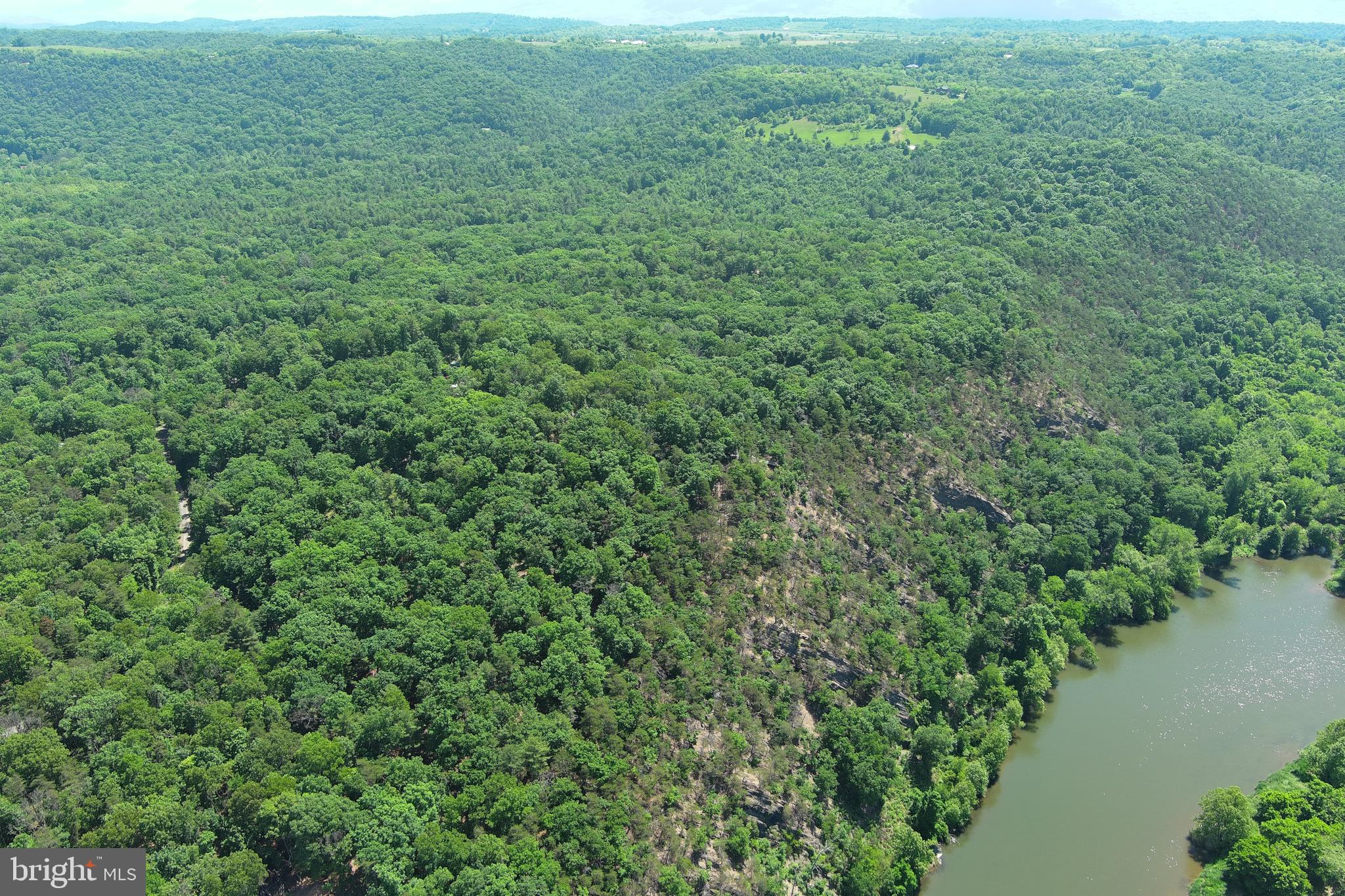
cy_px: 448
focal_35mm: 29
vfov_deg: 45.0
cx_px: 672
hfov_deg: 63.7
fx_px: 1083
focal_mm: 10.57
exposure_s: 1/437
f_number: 2.8
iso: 100
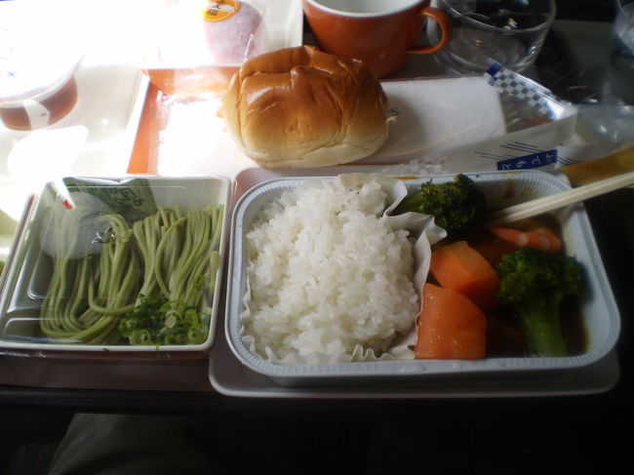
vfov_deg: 39.6
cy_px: 238
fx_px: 659
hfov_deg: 51.4
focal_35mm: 36
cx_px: 317
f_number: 3.1
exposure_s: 1/160
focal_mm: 6.3
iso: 64
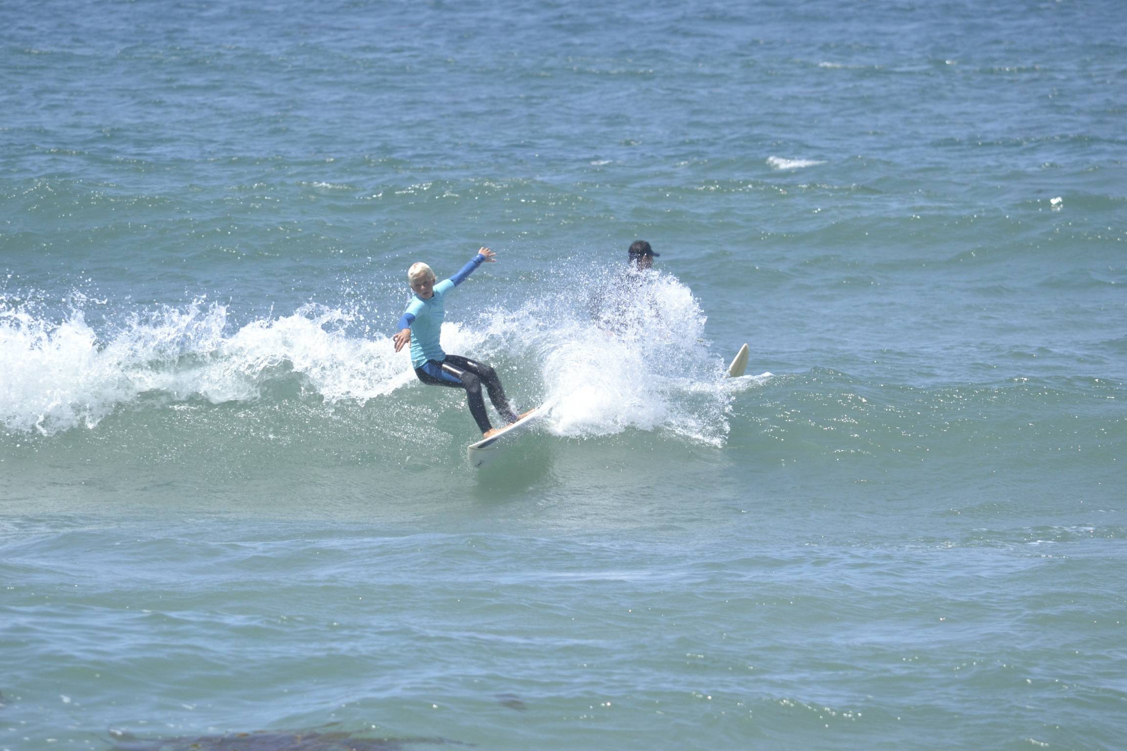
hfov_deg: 4.6
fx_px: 14086
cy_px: 376
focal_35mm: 450
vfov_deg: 3.1
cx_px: 564
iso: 800
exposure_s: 1/2000
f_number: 8
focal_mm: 300
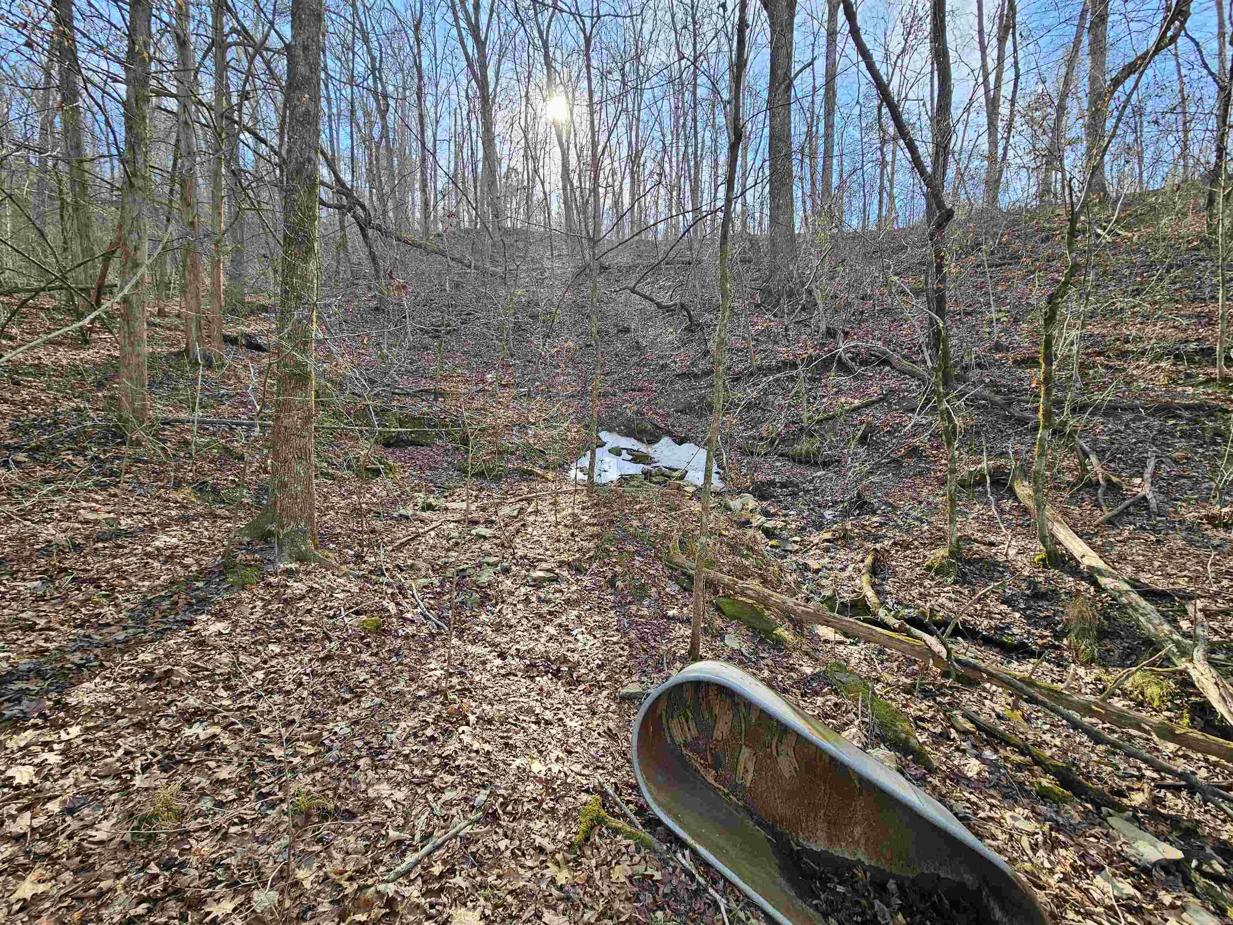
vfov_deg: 89.9
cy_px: 462
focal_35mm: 13
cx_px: 616
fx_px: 463
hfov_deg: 106.2
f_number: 2.2
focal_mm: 2.2
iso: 50
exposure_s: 1/261
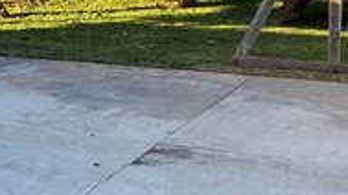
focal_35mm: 107
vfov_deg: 11.2
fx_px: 987
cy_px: 33
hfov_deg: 19.0
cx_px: -63
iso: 16
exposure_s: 1/284
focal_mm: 3
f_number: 1.8
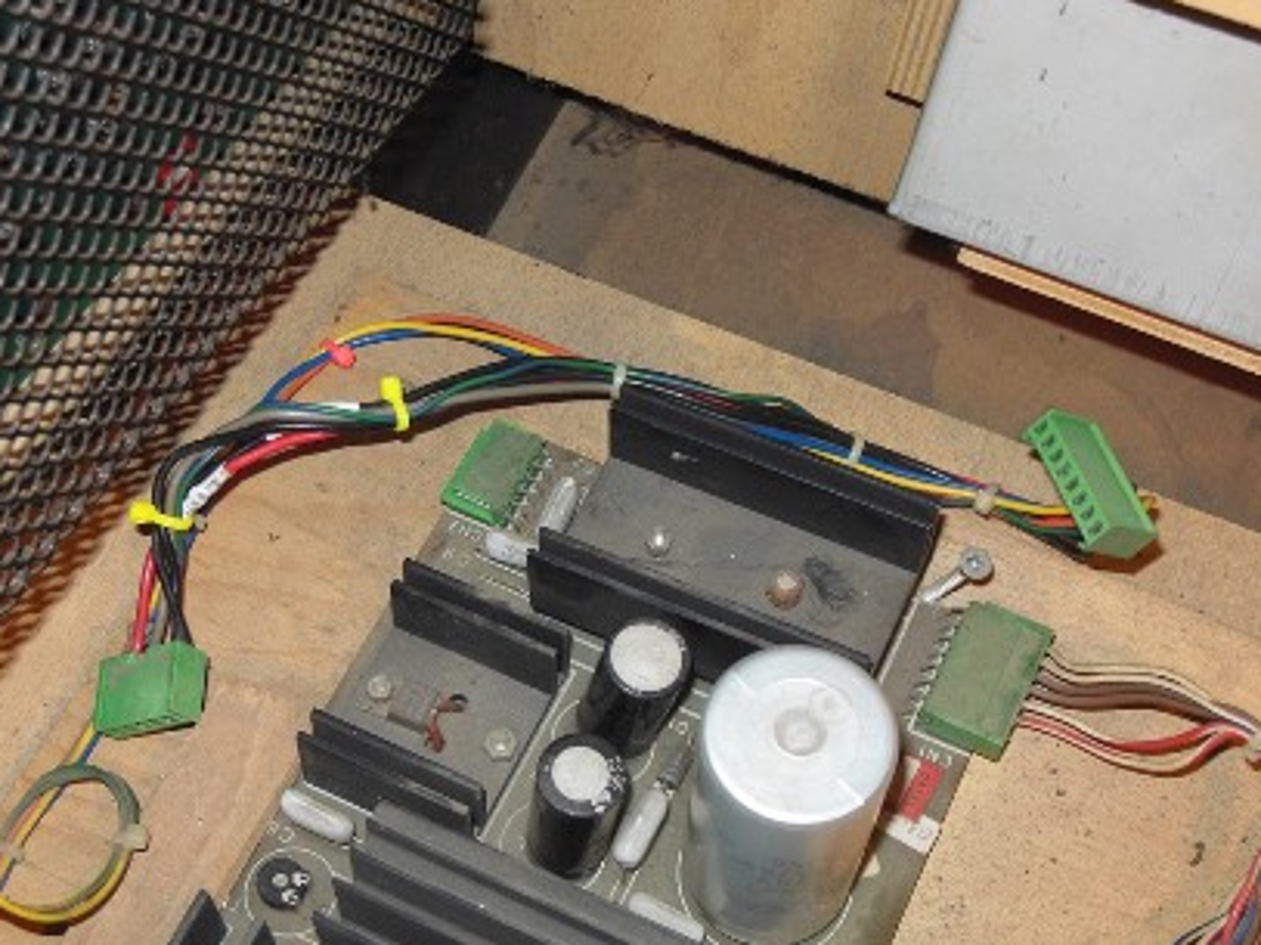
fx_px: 2003
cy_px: 514
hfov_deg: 34.9
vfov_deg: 26.5
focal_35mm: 55
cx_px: 604
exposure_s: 1/60
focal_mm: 8.9
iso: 125
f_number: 4
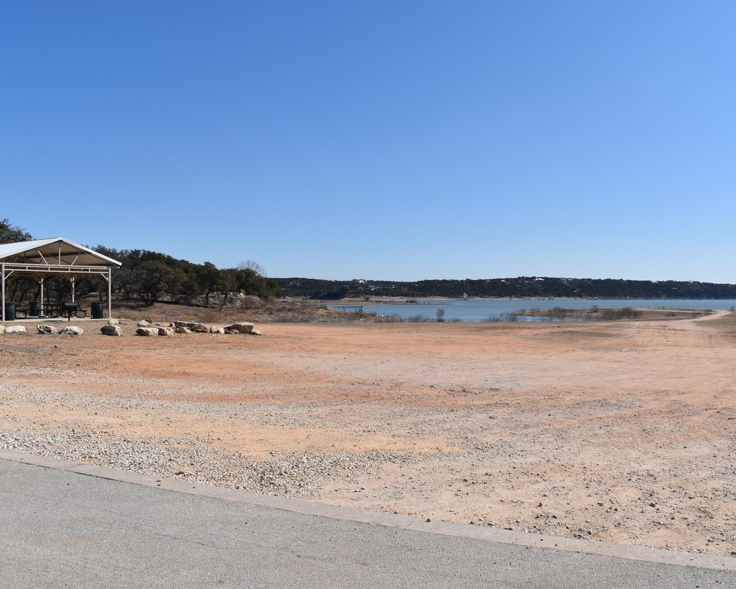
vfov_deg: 47.1
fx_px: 675
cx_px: 429
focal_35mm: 31
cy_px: 299
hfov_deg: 56.9
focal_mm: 18
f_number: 11
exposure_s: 1/500
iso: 200
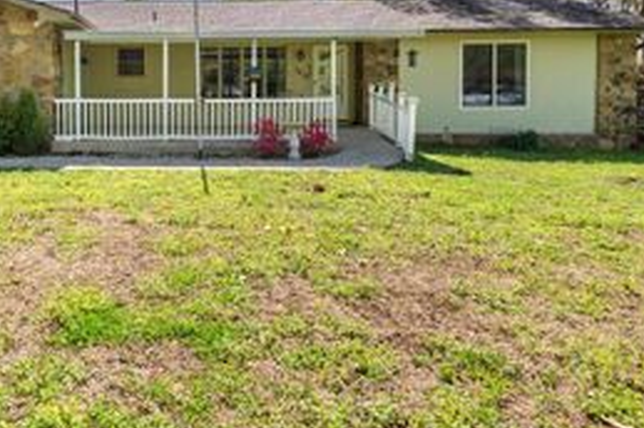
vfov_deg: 43.0
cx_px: 179
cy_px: 91
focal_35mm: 29
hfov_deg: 61.0
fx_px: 518
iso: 400
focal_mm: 10
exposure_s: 1/250
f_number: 8
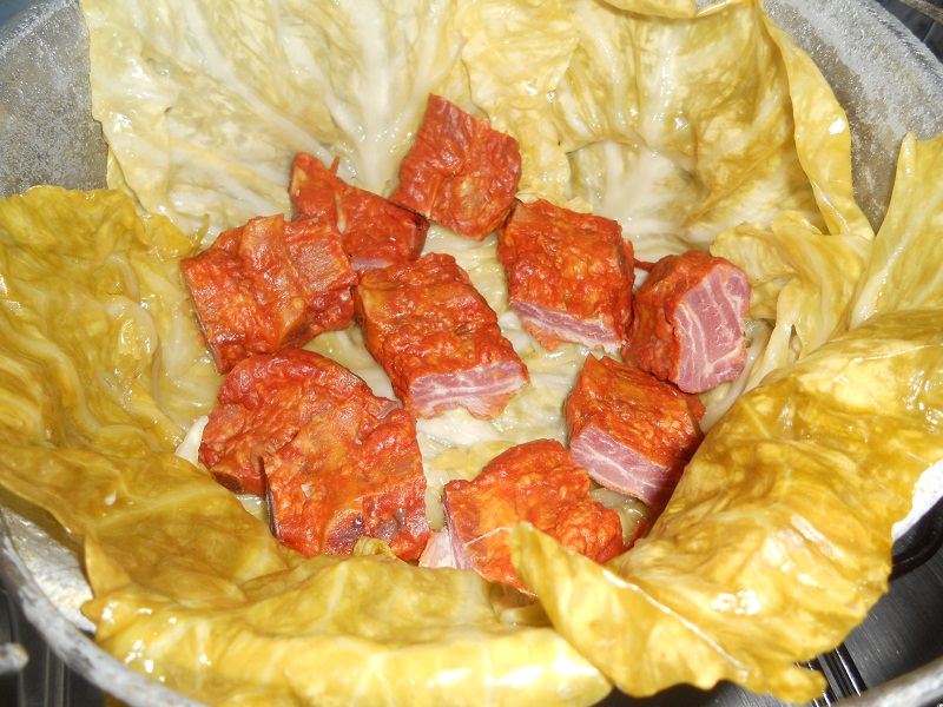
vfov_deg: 51.4
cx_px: 472
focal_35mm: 27
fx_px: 736
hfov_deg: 65.3
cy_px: 354
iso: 80
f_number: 3.2
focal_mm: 4.9
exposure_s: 1/25
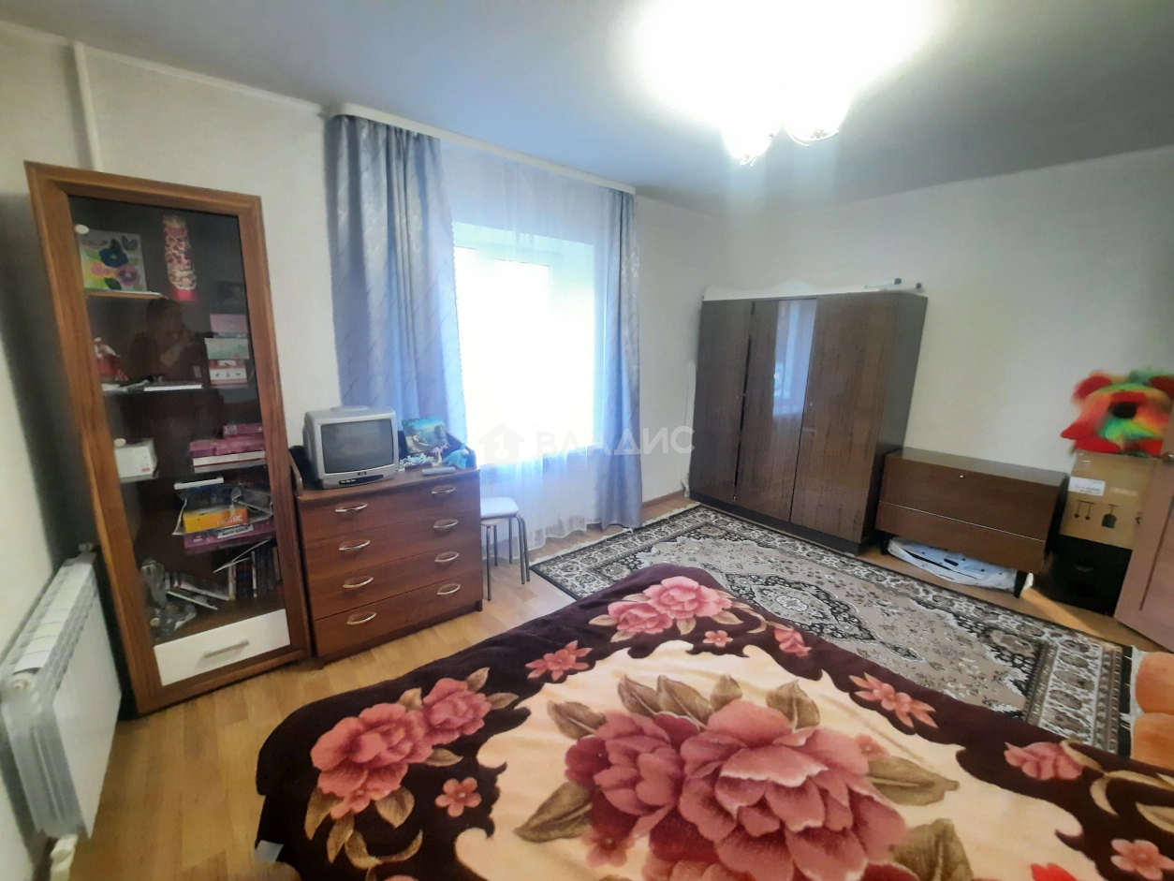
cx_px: 587
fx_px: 441
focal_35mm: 13
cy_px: 440
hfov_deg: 106.2
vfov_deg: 89.9
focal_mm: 1.74
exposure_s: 1/20
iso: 640
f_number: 2.2
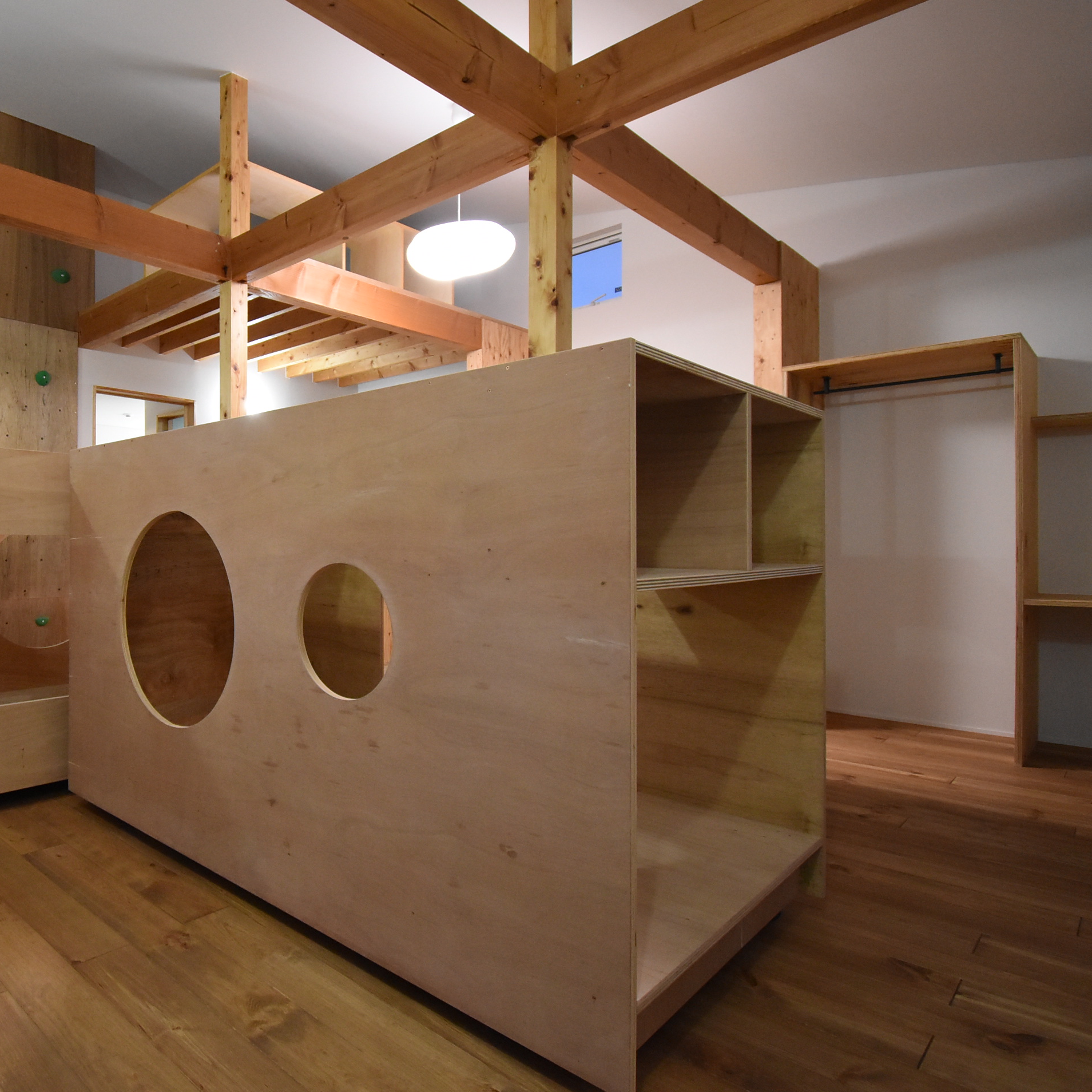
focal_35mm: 20
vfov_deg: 74.8
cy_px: 535
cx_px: 300
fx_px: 714
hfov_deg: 70.8
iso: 2500
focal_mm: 10
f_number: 4.5
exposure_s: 1/60
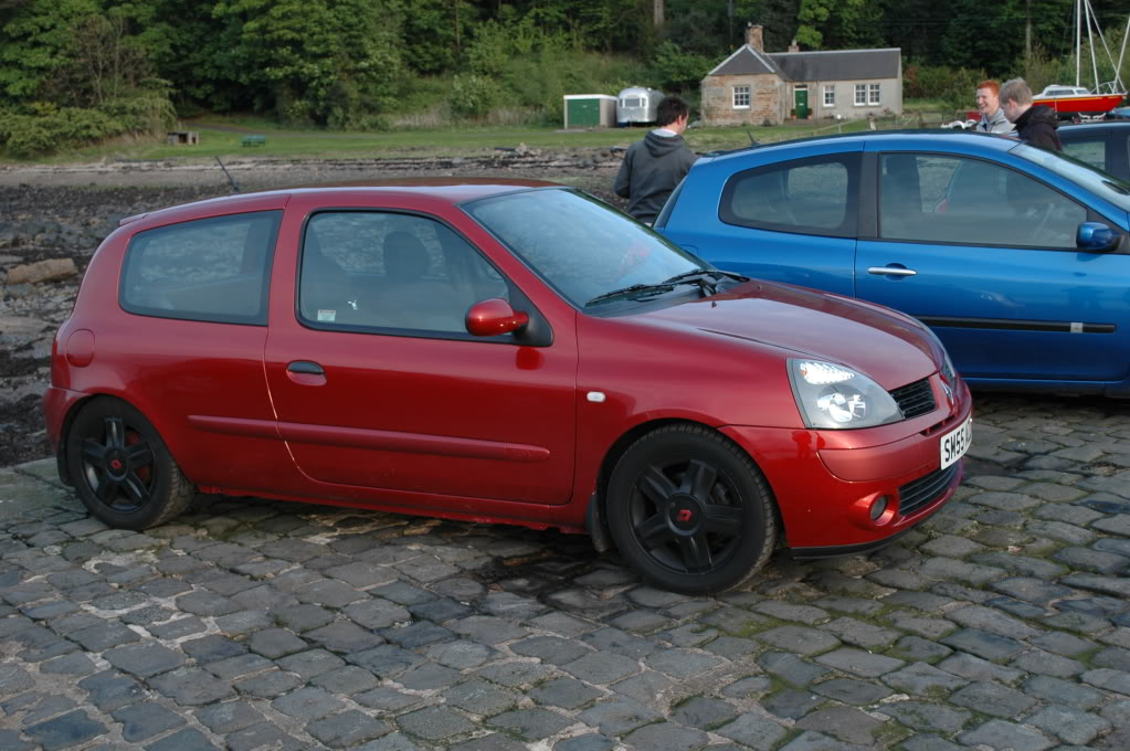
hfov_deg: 43.6
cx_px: 565
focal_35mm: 45
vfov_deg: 29.8
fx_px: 1411
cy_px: 376
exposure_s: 1/125
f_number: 5.6
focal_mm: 30
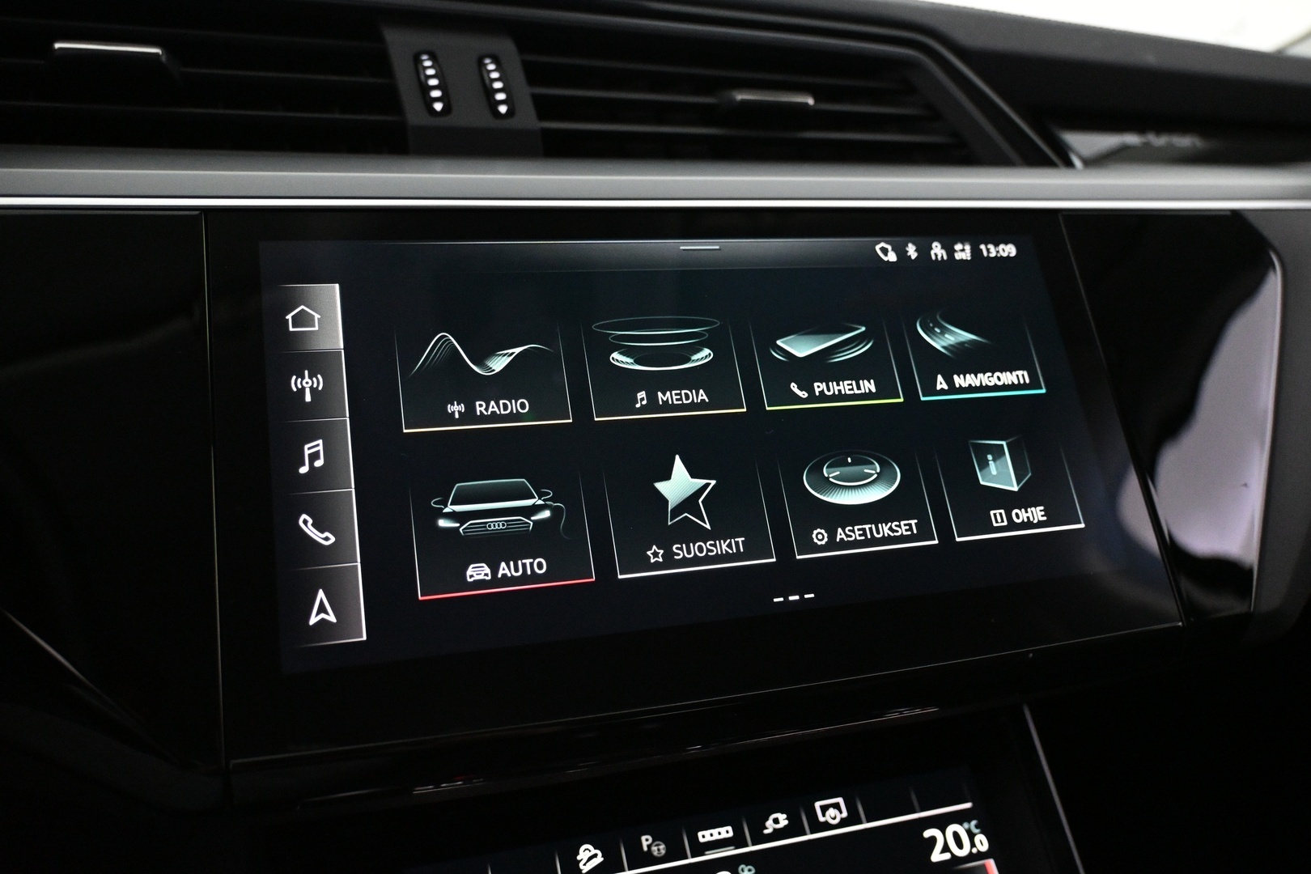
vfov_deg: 44.6
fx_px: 1065
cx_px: 656
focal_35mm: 29
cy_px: 437
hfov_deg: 63.2
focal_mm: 19.5
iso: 4000
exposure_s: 1/80
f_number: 3.8
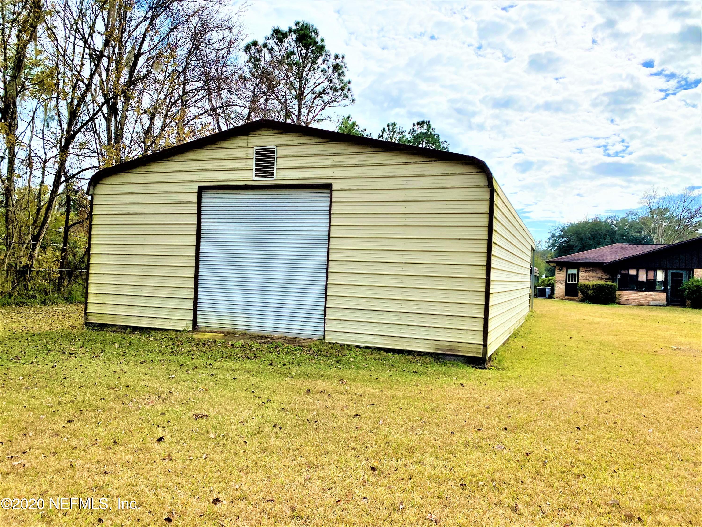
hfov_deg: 67.3
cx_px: 351
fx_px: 527
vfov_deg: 53.1
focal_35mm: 26
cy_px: 264
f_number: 1.8
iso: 32
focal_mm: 4.25
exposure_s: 1/3401
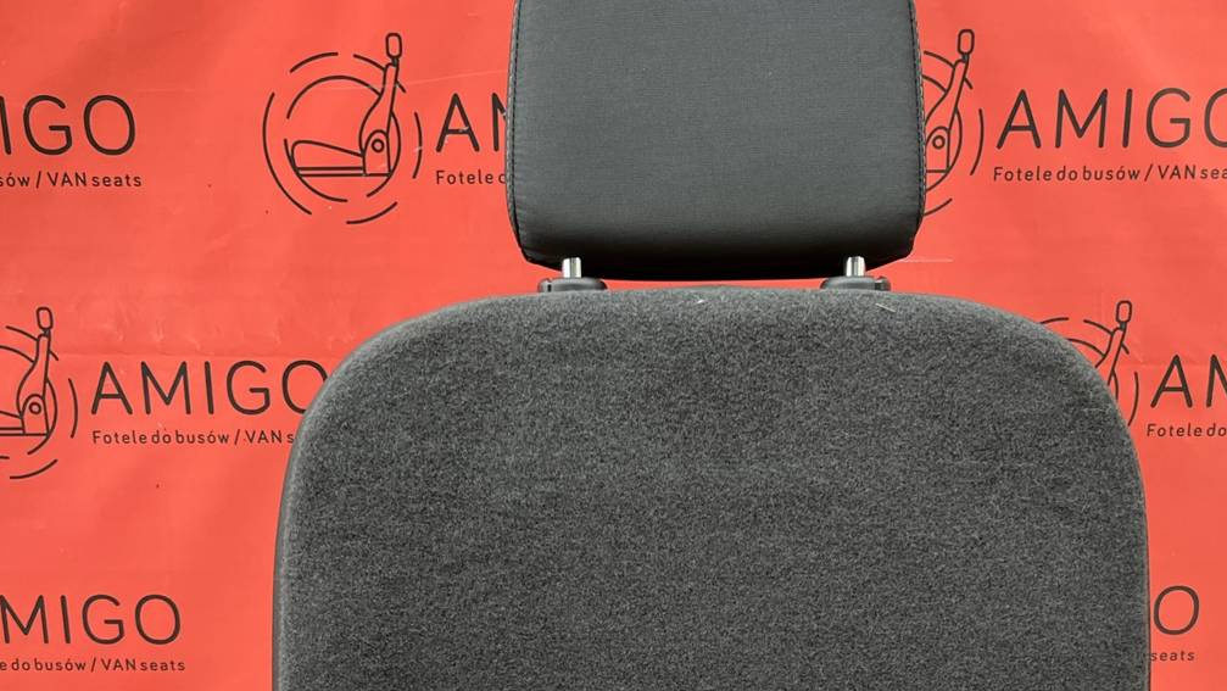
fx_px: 1464
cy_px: 731
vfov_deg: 25.0
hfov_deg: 45.4
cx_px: 673
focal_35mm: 45
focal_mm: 5.1
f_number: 1.6
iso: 125
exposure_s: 1/121
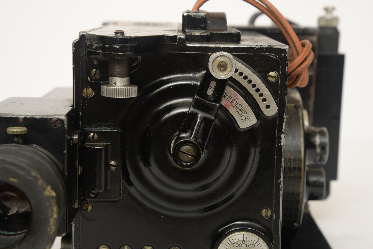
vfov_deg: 16.1
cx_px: 186
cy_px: 124
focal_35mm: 85
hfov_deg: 23.9
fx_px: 881
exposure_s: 1/125
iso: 400
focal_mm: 85
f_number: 11
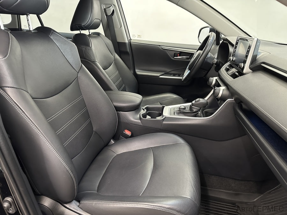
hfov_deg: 71.6
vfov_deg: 56.8
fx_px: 199
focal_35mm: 24
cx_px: 144
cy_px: 108
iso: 640
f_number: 1.78
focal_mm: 6.86
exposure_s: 1/33
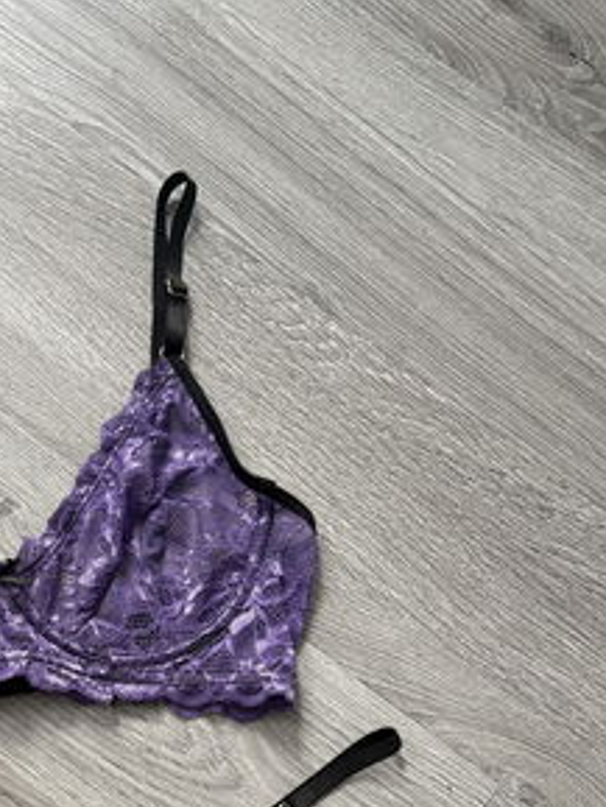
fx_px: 1120
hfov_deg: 29.0
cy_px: 741
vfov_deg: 36.9
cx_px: 56
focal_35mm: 48
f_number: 1.6
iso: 200
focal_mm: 5.96
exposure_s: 1/50
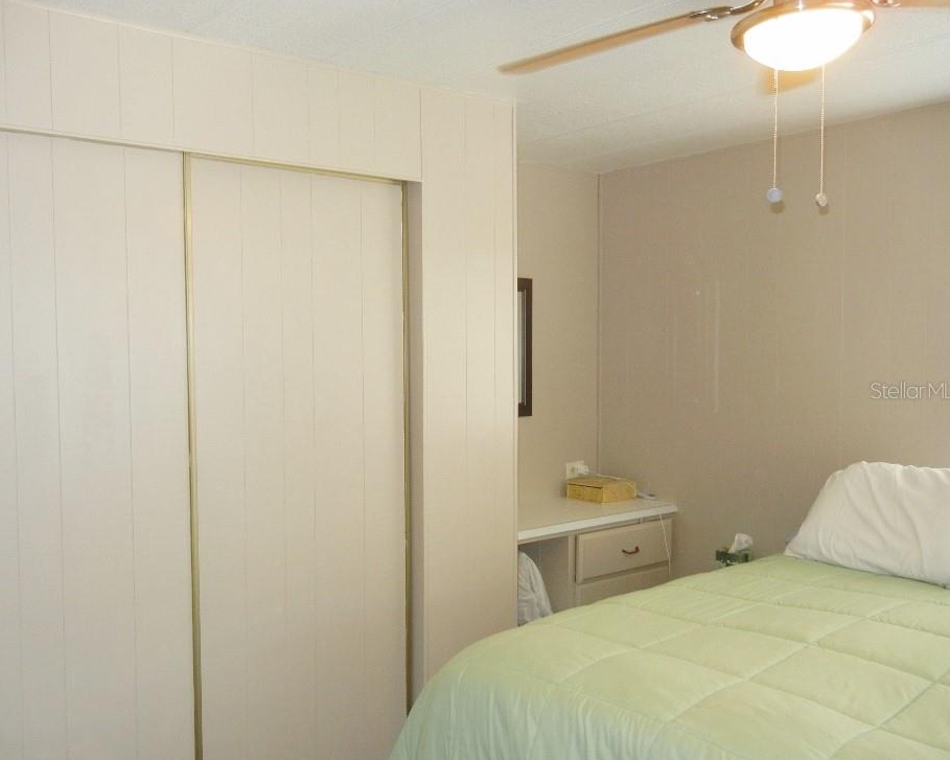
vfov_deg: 44.5
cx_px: 434
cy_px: 390
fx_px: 928
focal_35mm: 33
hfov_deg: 54.2
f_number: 3.5
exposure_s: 1/30
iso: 200
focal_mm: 5.4
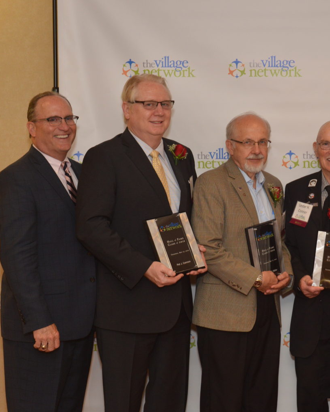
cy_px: 205
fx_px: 867
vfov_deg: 26.8
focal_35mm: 71
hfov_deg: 21.1
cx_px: 292
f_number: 8
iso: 1600
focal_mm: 50
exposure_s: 1/60
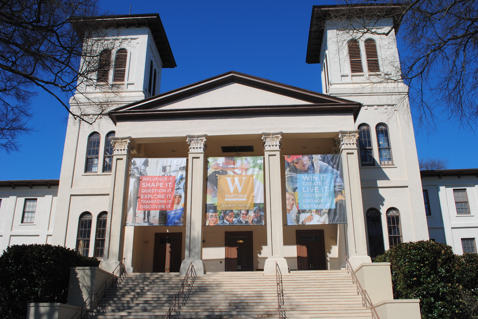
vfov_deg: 38.9
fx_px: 451
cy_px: 155
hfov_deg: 55.8
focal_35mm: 34
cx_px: 242
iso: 100
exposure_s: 1/320
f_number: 9
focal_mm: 22
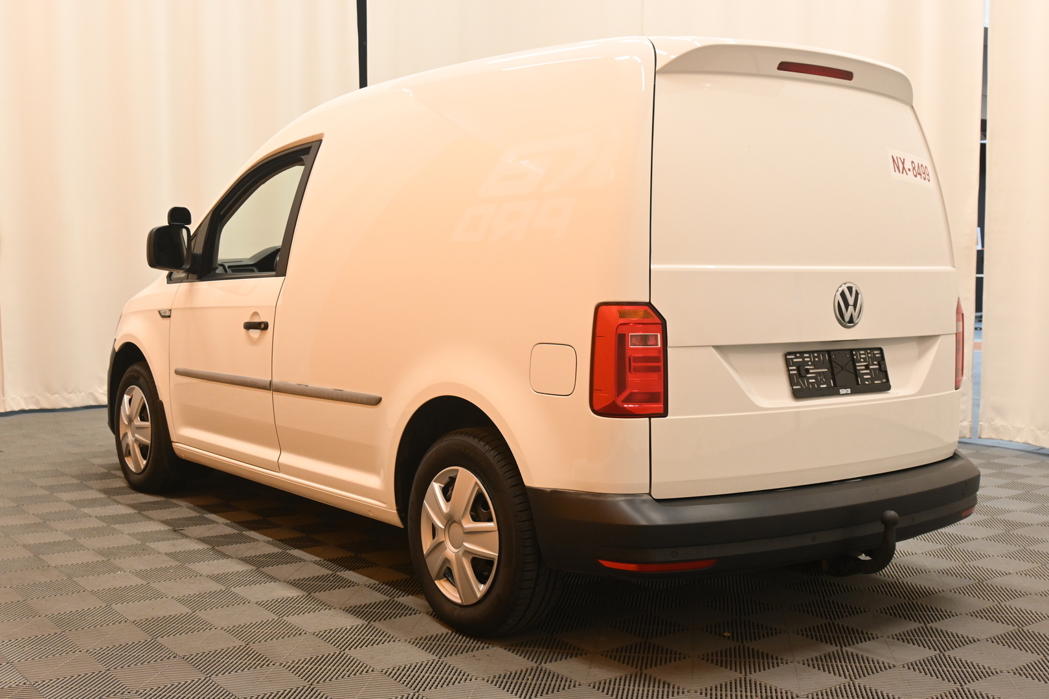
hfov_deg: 47.2
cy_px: 350
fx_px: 1202
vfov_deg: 32.4
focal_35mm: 41
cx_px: 524
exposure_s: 1/40
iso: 900
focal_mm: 27.5
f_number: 5.6
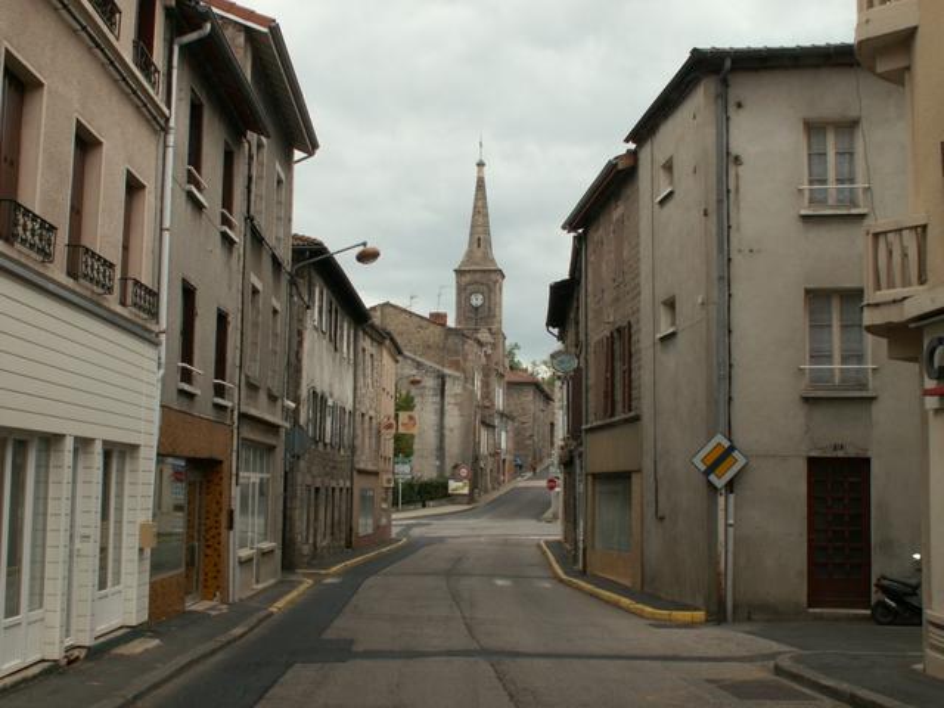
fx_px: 1173
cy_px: 354
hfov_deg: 43.9
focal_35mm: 43
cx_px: 472
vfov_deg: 33.6
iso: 50
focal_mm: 7.22
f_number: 5
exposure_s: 1/100
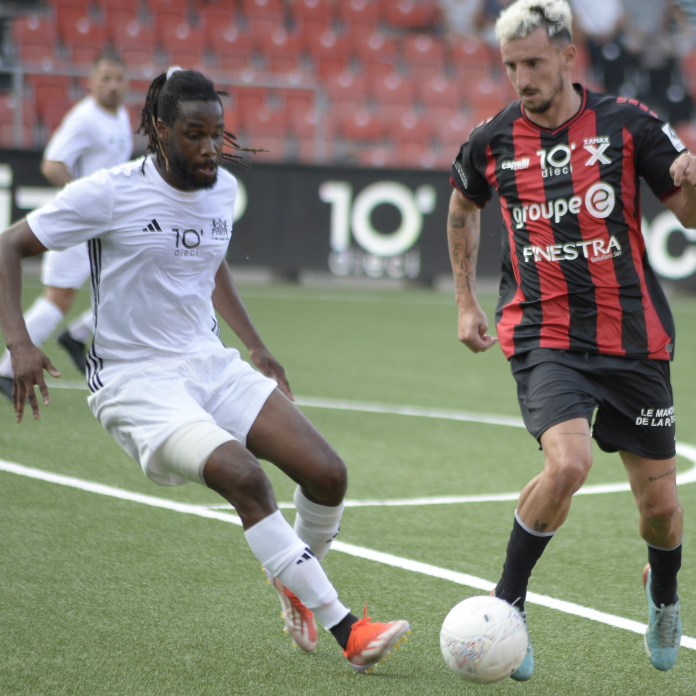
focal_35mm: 400
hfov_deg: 4.4
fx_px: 9099
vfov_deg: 4.4
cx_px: 509
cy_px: 347
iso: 1100
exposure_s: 1/640
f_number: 5.6
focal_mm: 300
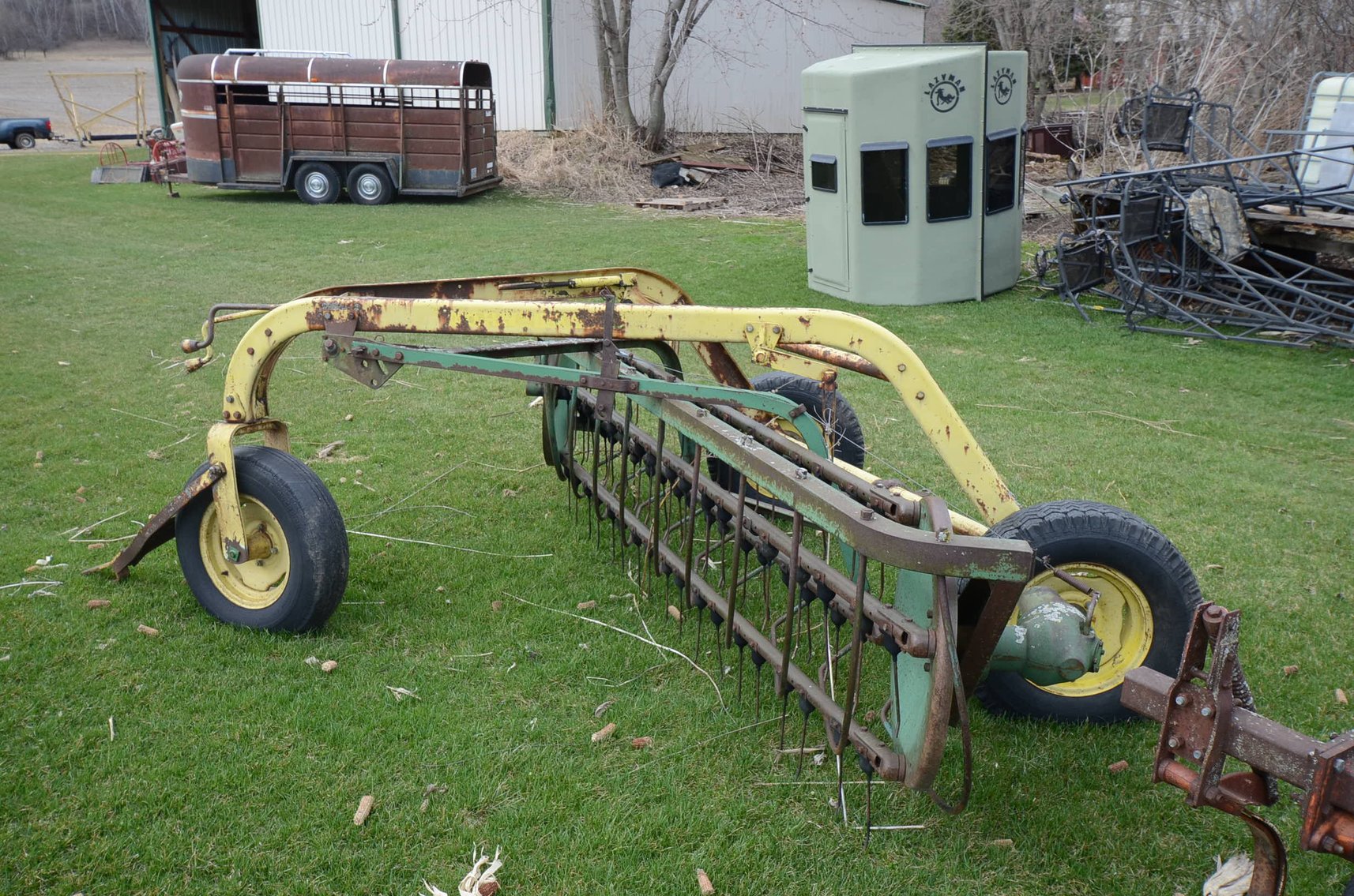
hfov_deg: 62.0
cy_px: 448
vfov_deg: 43.4
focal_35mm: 30
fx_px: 1126
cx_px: 677
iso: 250
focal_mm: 20
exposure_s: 1/250
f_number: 8
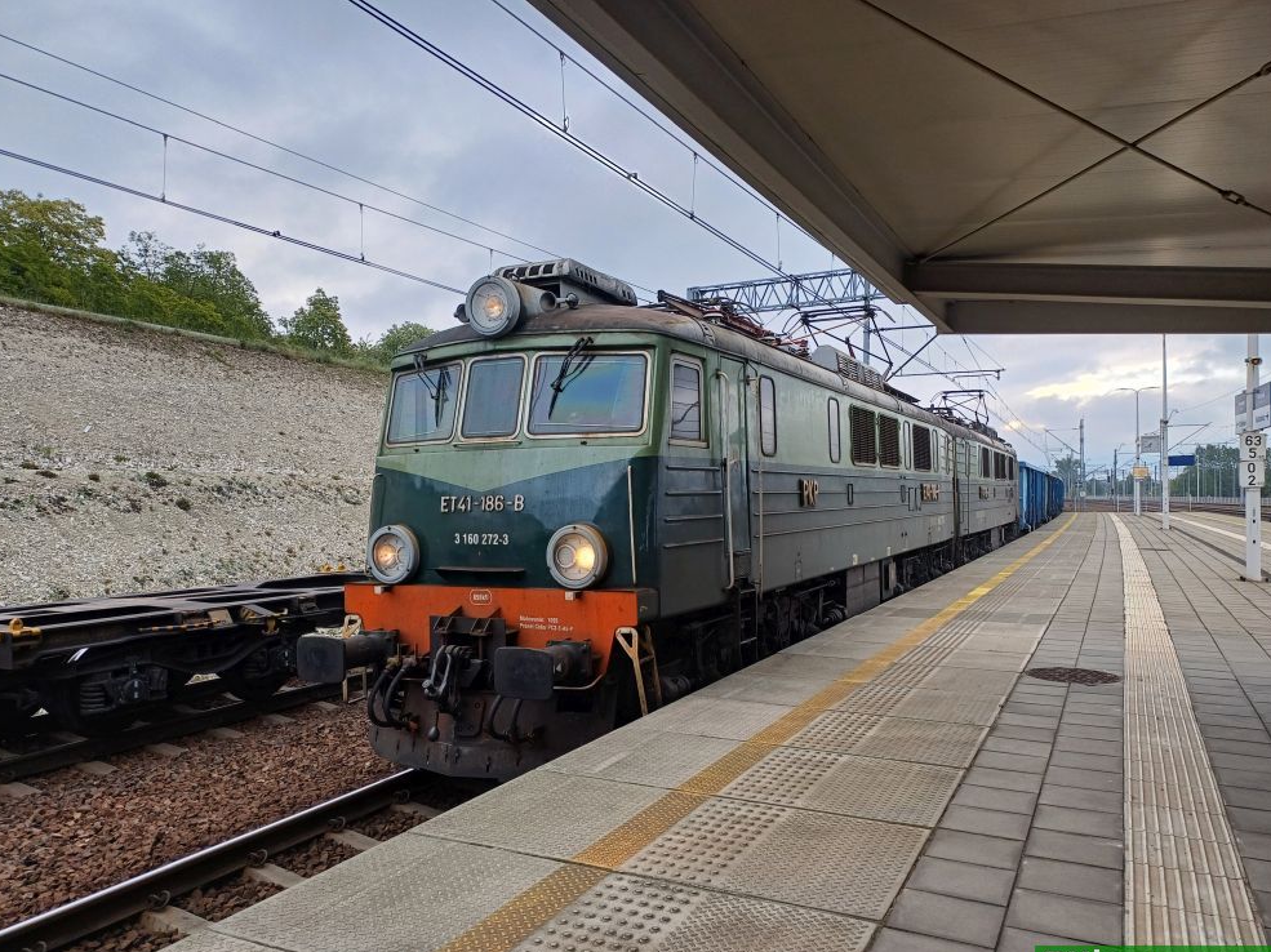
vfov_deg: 53.0
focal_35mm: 26
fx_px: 954
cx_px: 627
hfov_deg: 67.3
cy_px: 494
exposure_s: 1/174
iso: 50
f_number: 1.8
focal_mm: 4.65
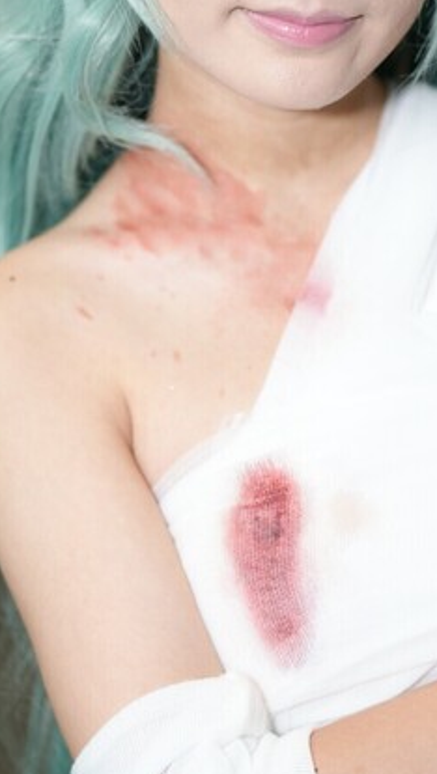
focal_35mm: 193
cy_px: 283
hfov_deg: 6.3
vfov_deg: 11.1
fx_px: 3969
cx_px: 375
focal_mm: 85
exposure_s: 1/125
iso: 100
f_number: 1.8
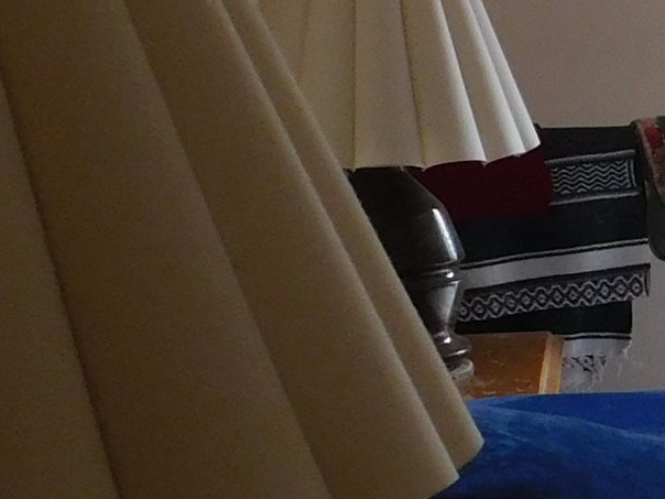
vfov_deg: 12.6
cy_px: 390
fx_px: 2248
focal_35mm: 117
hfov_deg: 14.3
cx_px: 1293
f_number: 3
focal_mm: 4
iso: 160
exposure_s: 1/30
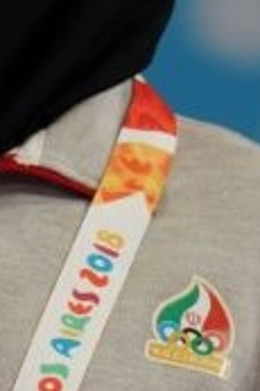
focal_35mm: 2084
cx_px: 38
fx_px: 22620
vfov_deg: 1.0
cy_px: 484
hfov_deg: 0.7
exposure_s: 1/250
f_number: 2.8
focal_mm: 200
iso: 200
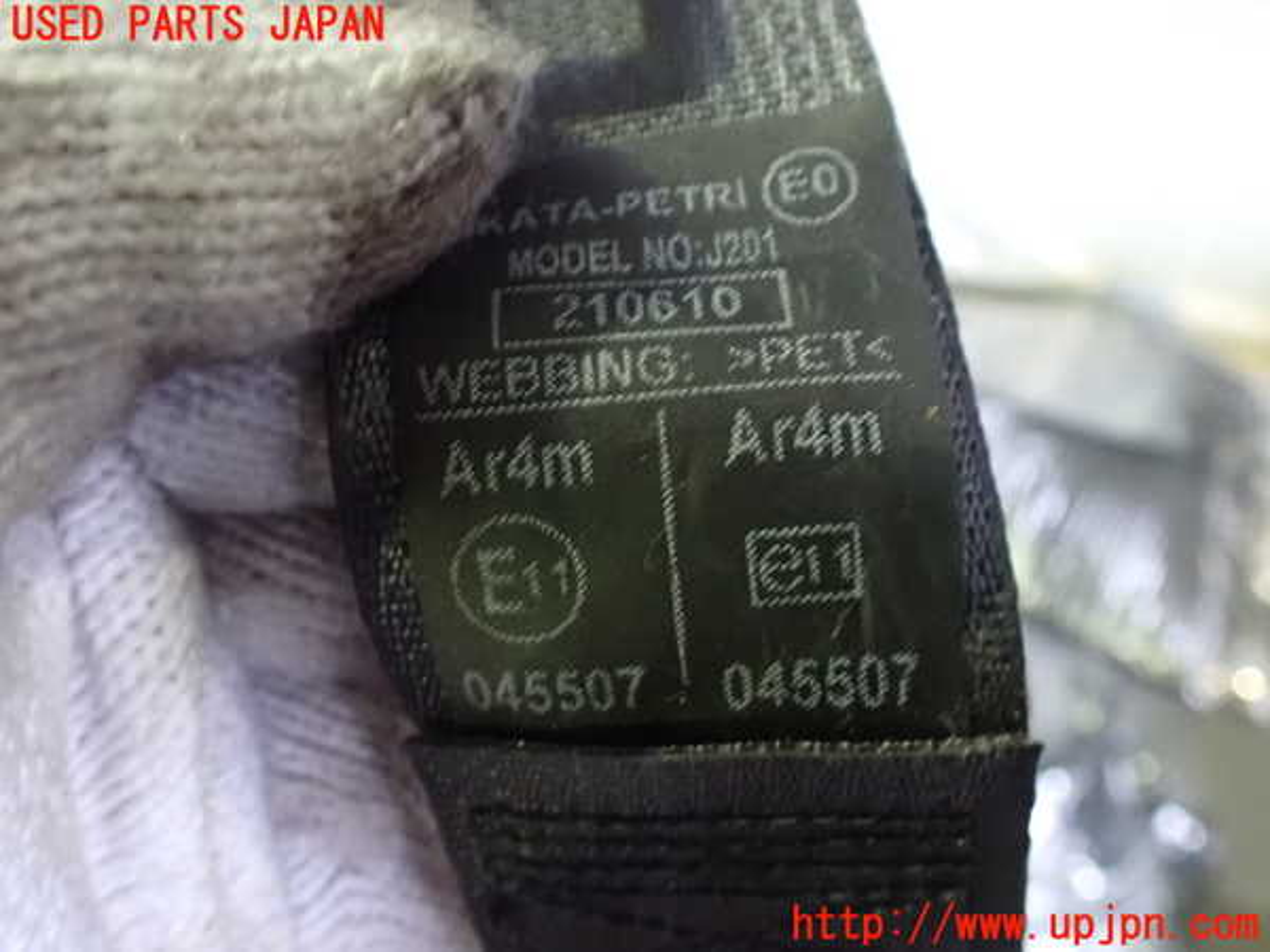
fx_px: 1101
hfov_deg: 60.0
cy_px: 476
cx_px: 635
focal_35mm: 30
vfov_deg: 46.8
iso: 1600
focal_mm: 5.4
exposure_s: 1/20
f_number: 2.3
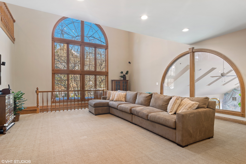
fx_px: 123
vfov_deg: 67.4
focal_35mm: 18
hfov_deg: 90.0
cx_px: 123
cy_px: 82
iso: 200
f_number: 8
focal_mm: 12
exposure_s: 1/4
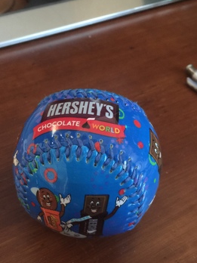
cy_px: 161
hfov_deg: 35.8
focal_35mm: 40
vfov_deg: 46.5
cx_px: 75
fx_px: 304
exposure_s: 1/4
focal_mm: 4.15
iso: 80
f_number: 2.2
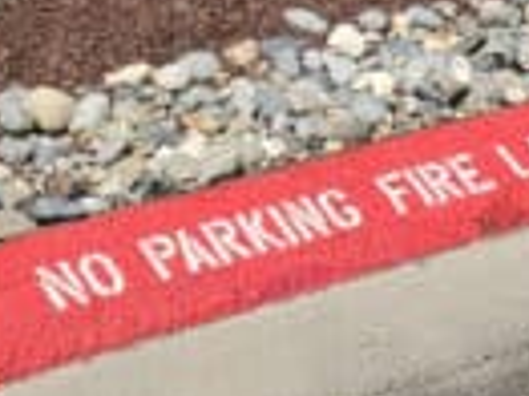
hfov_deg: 14.3
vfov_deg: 10.2
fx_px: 2061
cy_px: -388
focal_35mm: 135
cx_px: 586
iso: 10
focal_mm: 6.3
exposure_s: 1/937
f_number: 1.7
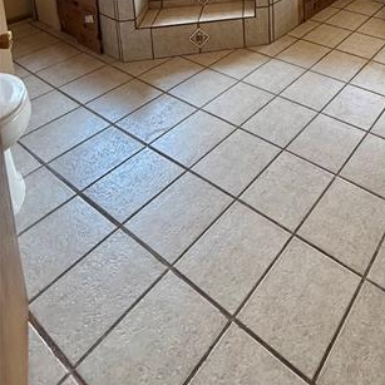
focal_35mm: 31
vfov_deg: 37.9
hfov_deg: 46.4
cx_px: 360
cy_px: -87
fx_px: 390
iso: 200
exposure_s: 1/120
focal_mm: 2.22
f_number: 2.2
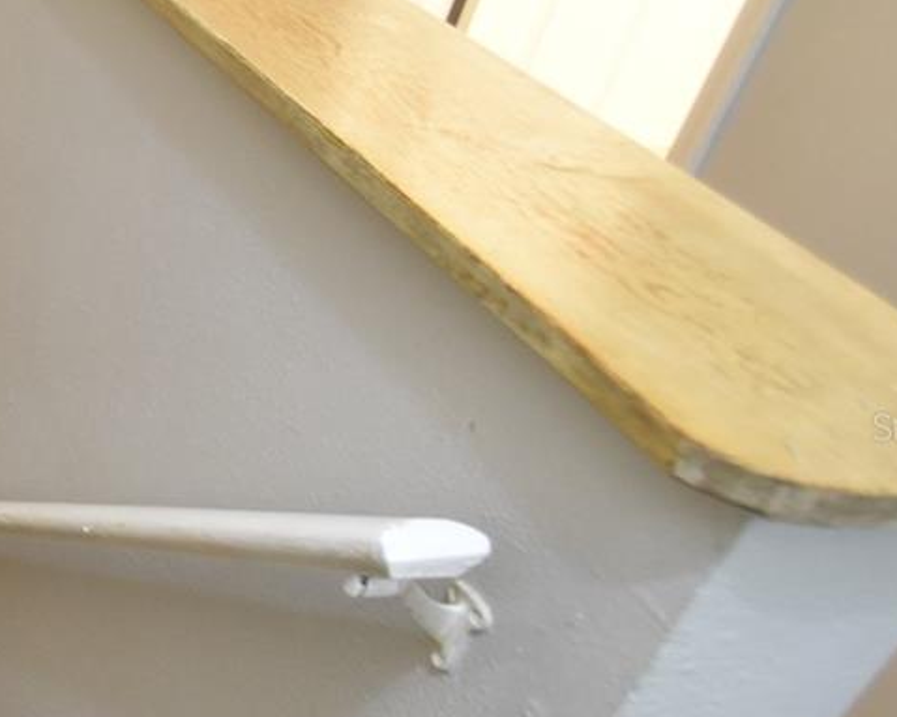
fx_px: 1247
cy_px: 427
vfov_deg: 32.0
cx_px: -459
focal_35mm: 47
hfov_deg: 27.2
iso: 800
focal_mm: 10
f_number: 3.5
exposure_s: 1/10
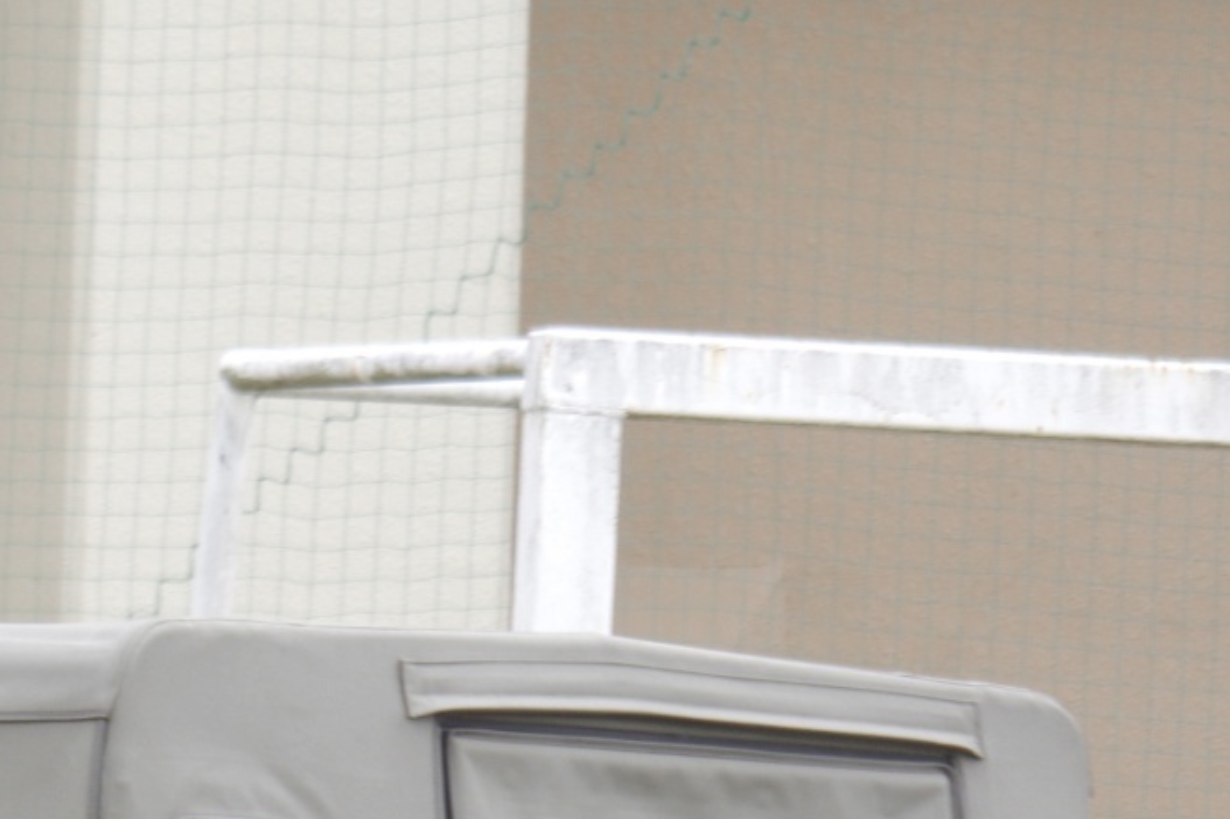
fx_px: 35488
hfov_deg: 2.0
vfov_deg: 1.3
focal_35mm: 1039
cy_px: 1247
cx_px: -989
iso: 100
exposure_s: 1/250
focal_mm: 190
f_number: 5.6
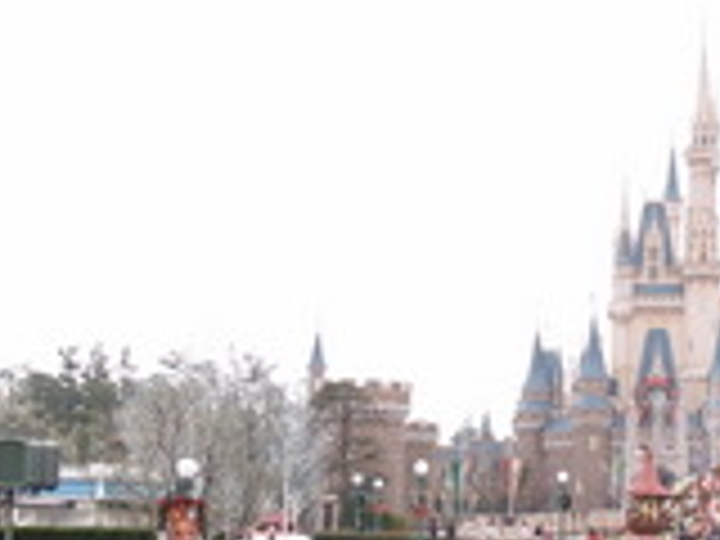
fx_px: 1747
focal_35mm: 84
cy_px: 382
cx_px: 572
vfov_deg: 17.5
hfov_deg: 23.0
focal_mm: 6
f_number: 2.5
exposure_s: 1/400
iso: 100
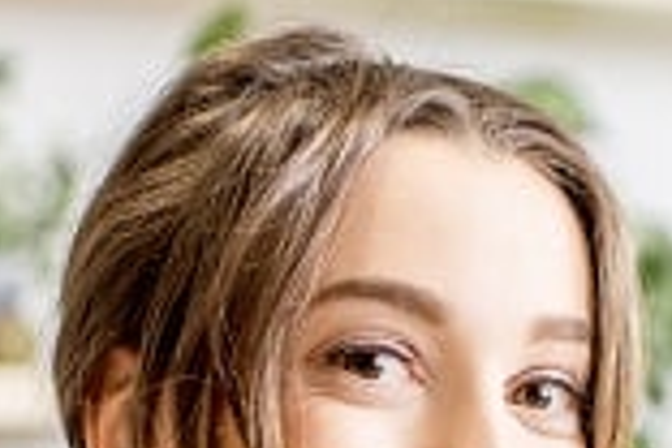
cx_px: 500
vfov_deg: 9.6
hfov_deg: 15.1
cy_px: 818
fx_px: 2520
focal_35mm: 135
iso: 200
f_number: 2.2
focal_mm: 35
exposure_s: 1/160
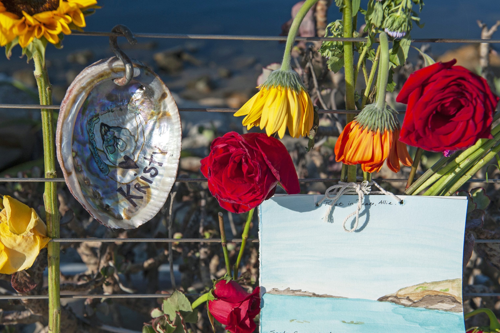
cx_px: 217
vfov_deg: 24.2
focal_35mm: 56
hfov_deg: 35.6
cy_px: 185
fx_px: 777
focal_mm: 48
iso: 160
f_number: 5.6
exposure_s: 1/1250
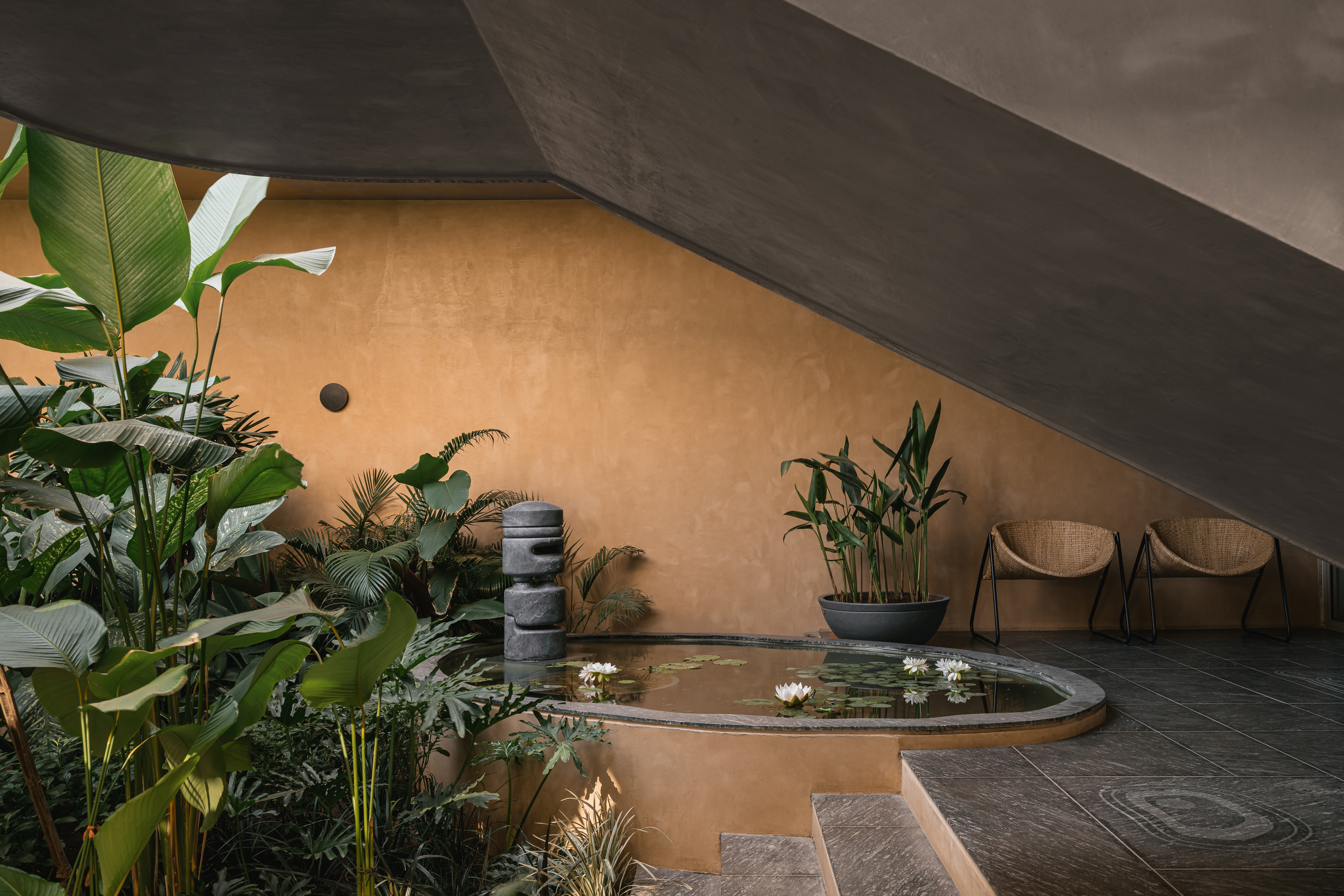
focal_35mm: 30
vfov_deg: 43.6
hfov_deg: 61.9
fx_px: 1120
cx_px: 672
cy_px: 448
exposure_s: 1/2.5
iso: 100
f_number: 10
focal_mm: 30
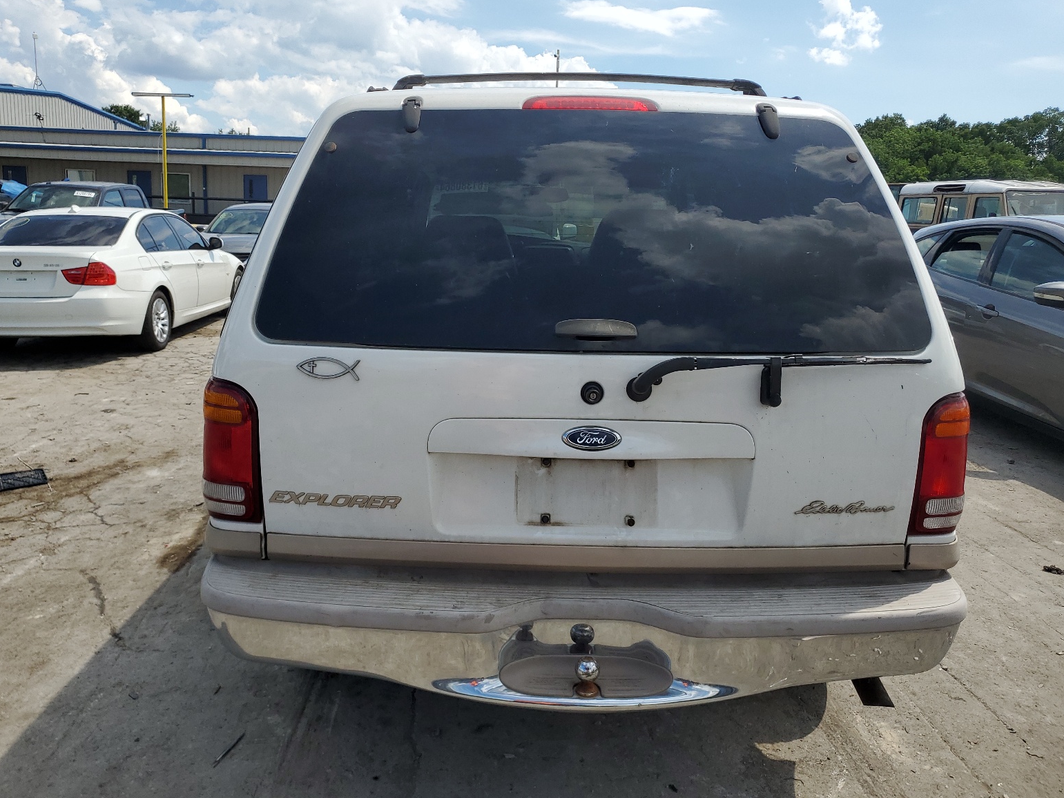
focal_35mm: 27
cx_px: 539
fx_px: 830
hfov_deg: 65.3
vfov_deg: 51.3
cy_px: 385
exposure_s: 1/3333
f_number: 1.5
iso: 50
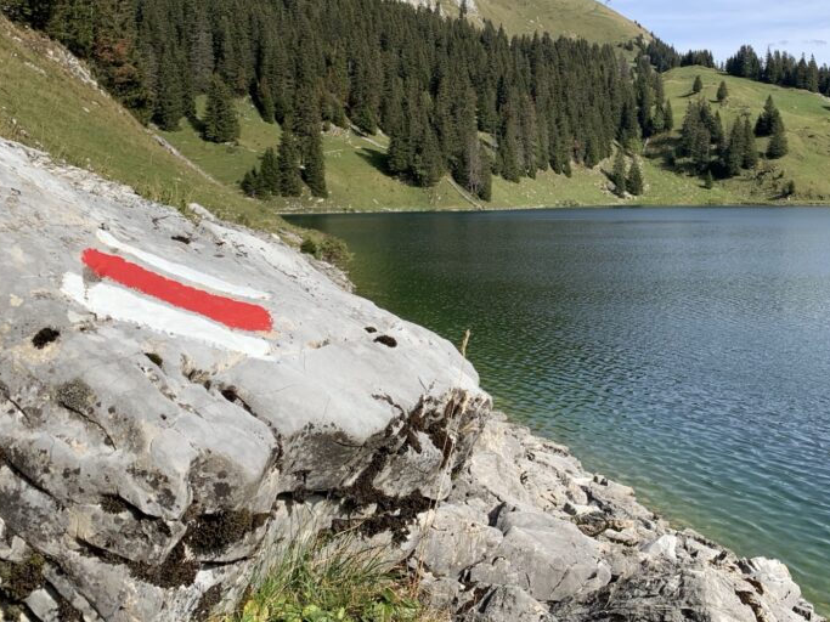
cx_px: 516
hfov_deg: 47.5
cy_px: 233
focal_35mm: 39
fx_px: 935
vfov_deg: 36.6
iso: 25
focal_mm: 4.25
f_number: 1.8
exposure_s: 1/2114
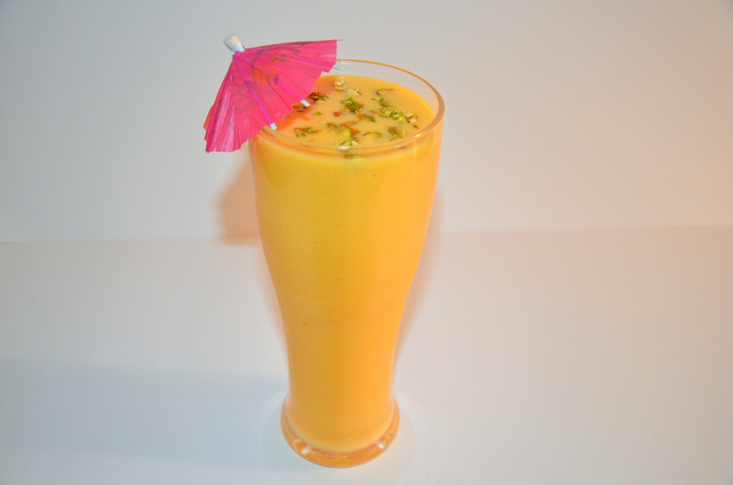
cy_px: 242
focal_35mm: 38
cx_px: 366
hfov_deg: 51.4
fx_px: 762
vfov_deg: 35.3
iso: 800
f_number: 4
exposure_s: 1/60
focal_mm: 25
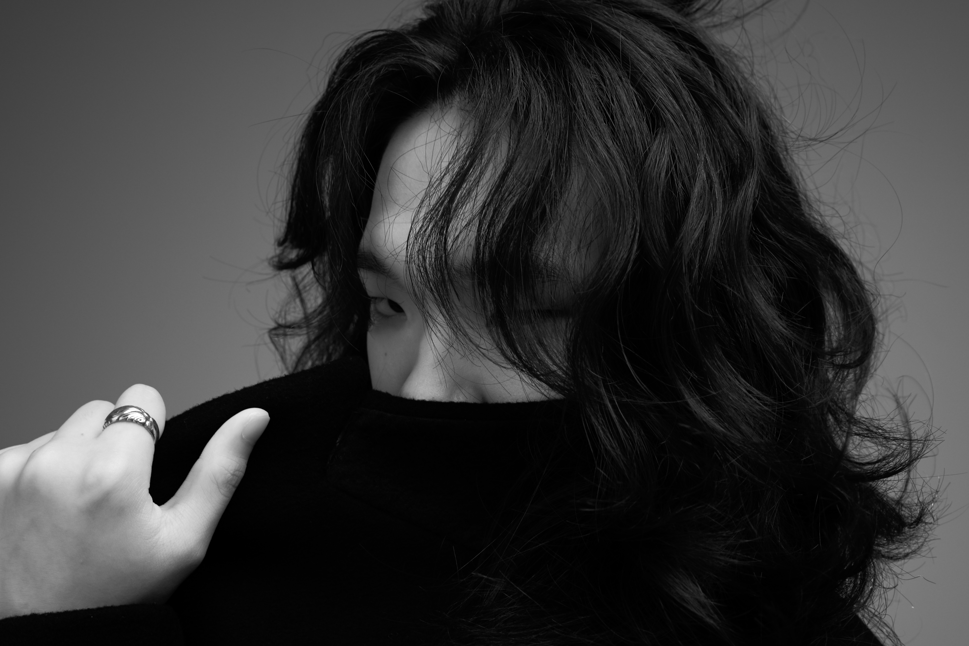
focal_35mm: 40
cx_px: 484
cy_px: 323
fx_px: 1077
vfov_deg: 33.4
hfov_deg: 48.5
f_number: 8
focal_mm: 40
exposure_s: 1/125
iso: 100
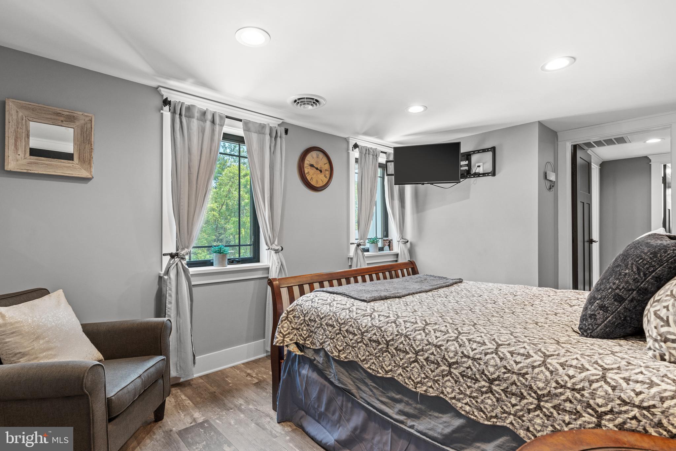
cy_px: 226
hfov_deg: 91.6
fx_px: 329
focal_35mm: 18
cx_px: 338
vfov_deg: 68.9
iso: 320
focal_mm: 17.5
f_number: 8
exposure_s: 1/1.67
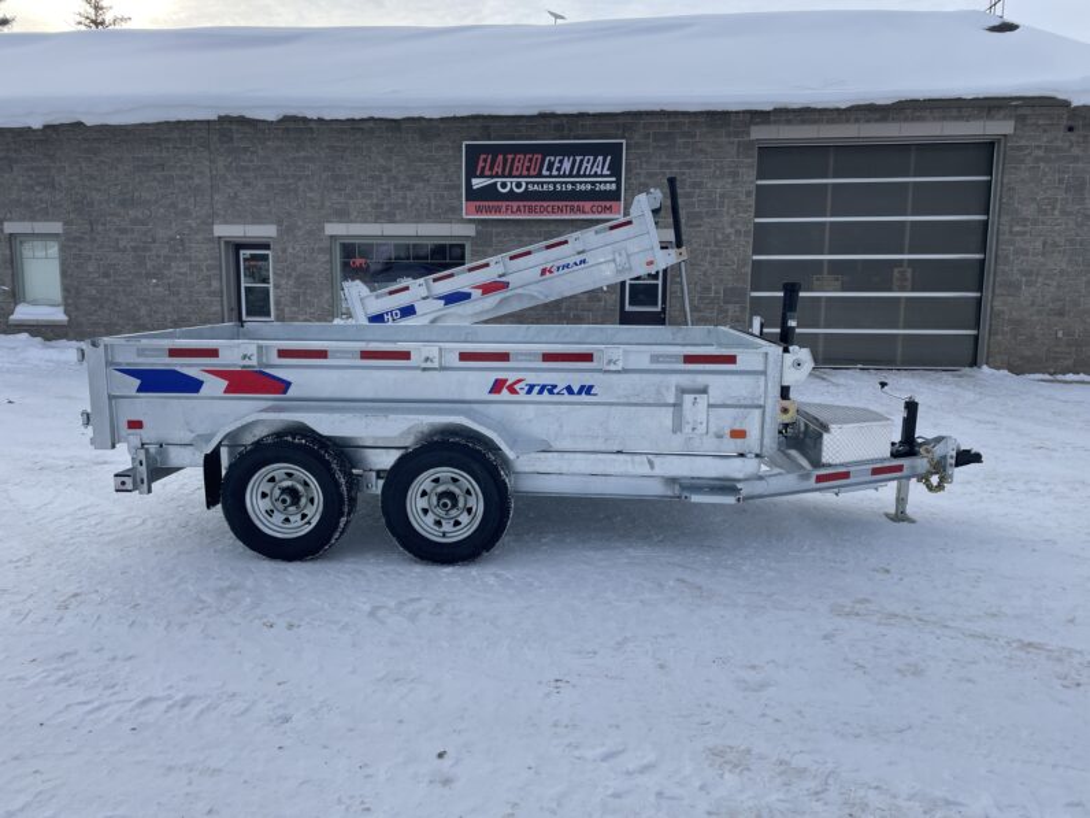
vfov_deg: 53.1
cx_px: 545
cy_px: 409
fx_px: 819
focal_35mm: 26
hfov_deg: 67.3
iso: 32
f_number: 1.6
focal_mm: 4.2
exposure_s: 1/3125
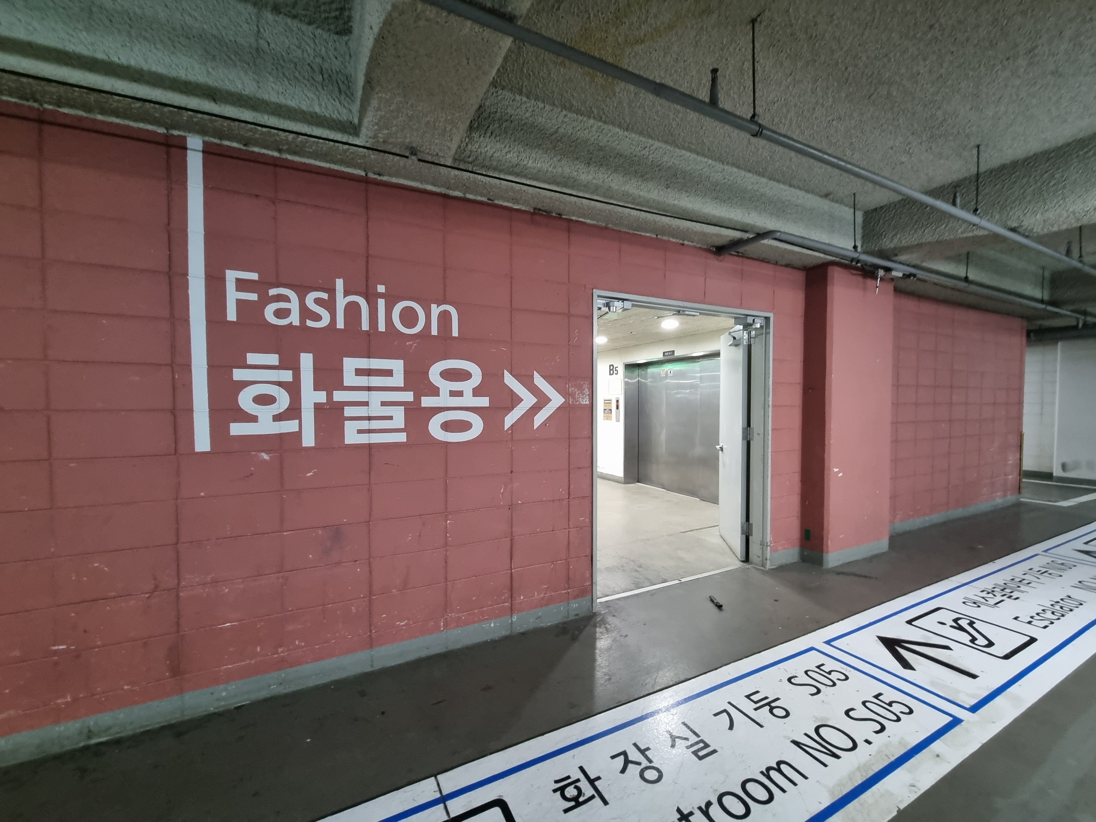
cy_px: 411
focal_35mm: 13
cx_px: 548
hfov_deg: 106.2
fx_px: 412
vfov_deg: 89.9
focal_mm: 2.2
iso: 640
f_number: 2.2
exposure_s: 1/24
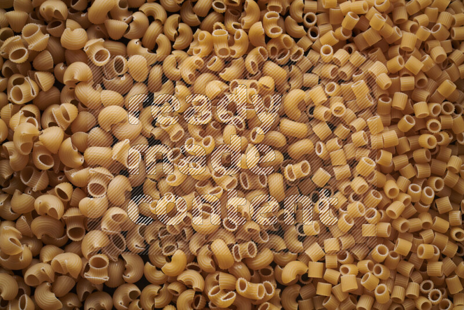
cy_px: 155
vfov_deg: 27.0
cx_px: 232
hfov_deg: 39.6
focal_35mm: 50
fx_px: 645
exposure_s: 1/100
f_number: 8
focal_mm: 50
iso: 160
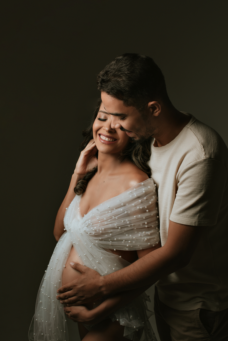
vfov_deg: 33.9
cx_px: 126
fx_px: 560
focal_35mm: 59
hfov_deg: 23.0
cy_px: 155
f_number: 4.5
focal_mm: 50
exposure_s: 1/100
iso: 100
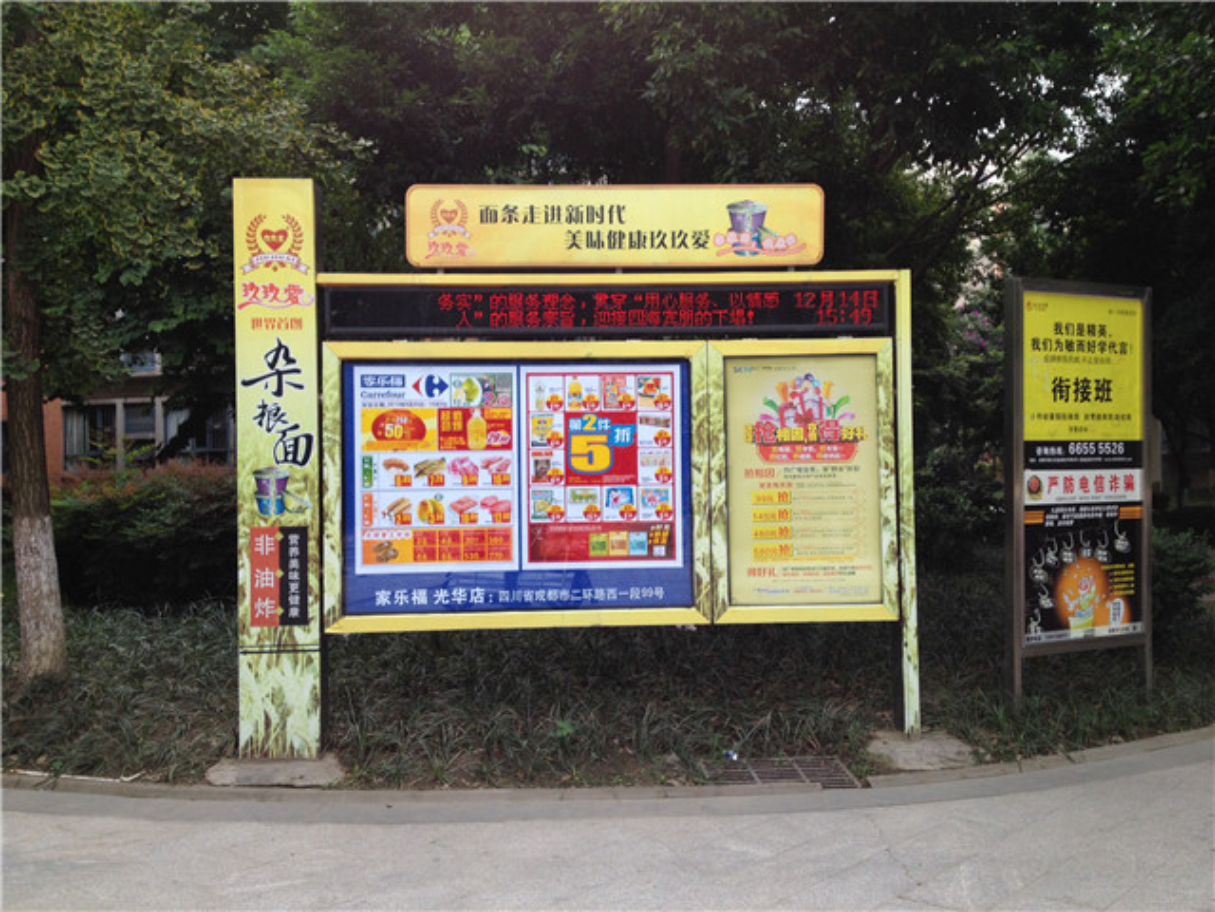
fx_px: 1228
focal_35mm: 35
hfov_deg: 52.6
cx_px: 608
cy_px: 456
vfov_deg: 40.7
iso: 50
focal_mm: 4.28
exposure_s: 1/330
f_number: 2.4
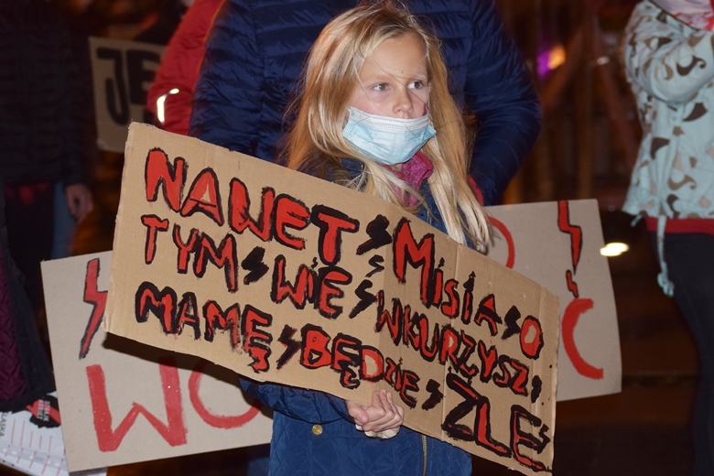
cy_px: 238
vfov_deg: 16.6
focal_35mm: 82
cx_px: 357
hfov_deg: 24.6
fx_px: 1636
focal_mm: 55
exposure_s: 1/30
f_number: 4
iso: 800
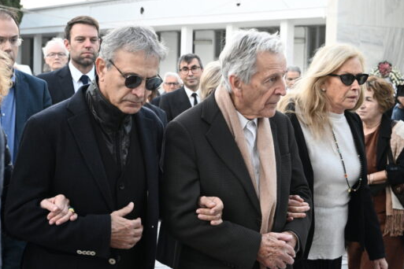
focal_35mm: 69
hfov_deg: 29.2
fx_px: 774
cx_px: 178
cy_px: 115
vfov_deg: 19.7
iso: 3200
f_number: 7.1
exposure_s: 1/640
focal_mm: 59
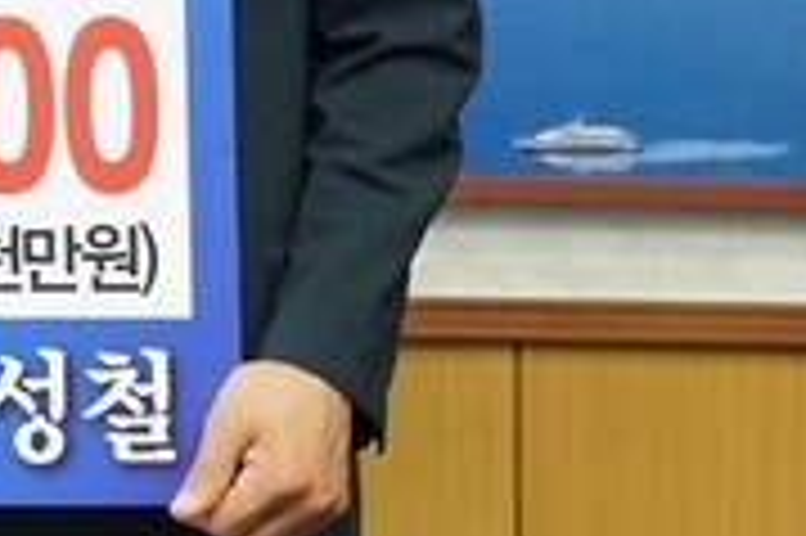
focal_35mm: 141
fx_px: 3154
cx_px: -311
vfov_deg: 9.5
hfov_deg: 13.9
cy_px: -221
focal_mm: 42
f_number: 4
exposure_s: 1/160
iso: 2000
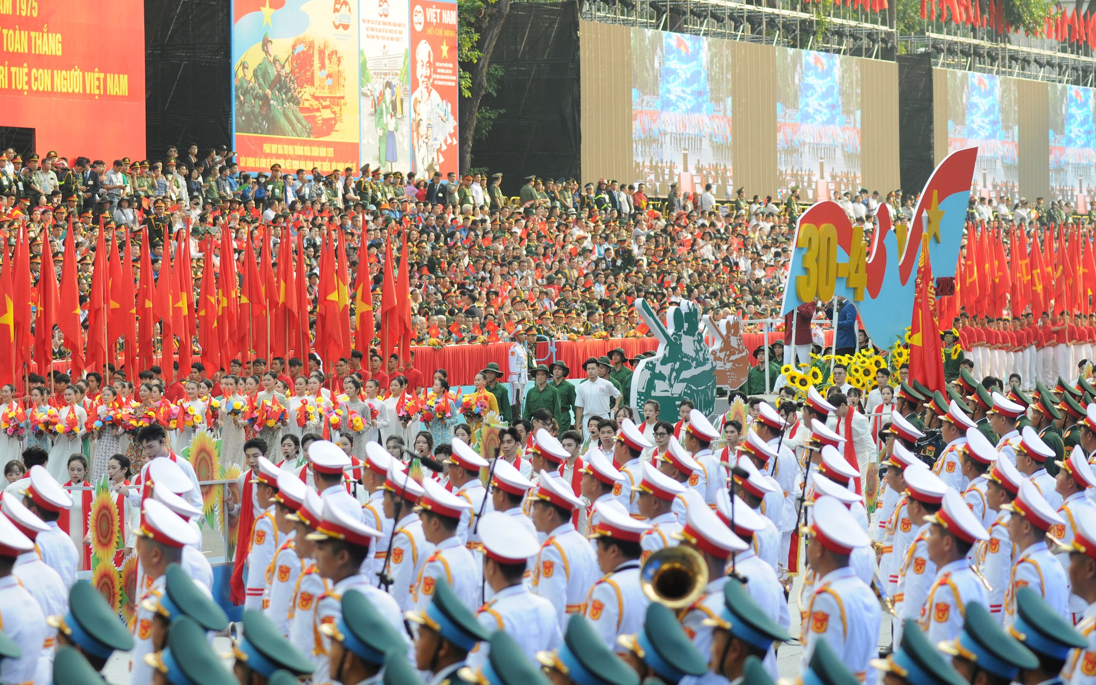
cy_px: 359
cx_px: 548
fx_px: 4795
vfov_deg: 8.2
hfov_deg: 13.0
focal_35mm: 161
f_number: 4.5
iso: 400
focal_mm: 105
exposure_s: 1/320
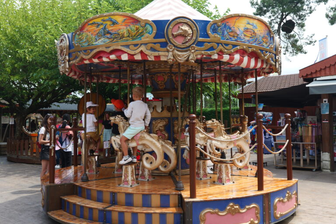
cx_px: 168
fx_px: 317
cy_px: 112
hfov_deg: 55.8
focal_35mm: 34
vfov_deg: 38.9
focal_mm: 34
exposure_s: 1/125
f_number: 4
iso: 100
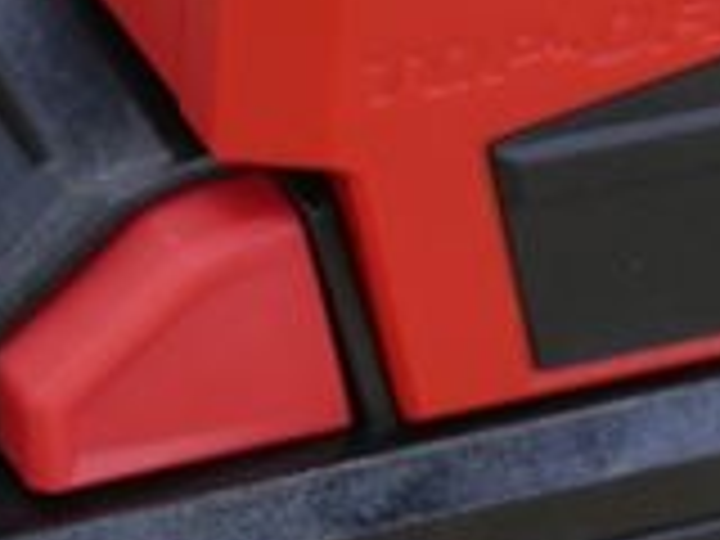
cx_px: 450
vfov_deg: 5.3
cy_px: 274
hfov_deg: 7.1
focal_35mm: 278
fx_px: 5782
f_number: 4.4
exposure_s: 1/80
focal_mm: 32
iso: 1000
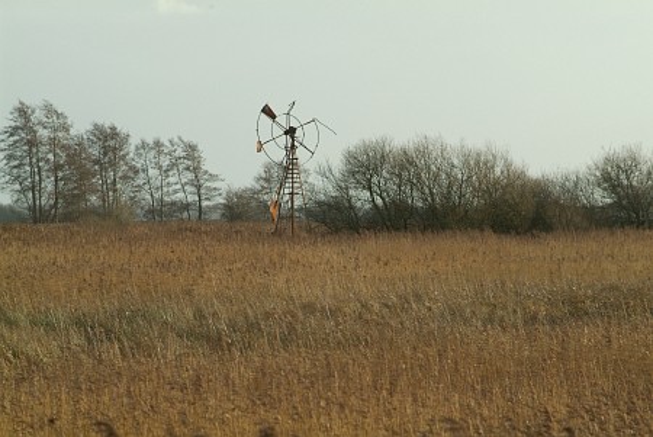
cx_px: 326
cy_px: 218
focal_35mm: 203
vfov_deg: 6.8
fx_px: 3686
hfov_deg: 10.1
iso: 400
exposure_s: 1/350
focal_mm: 135
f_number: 8
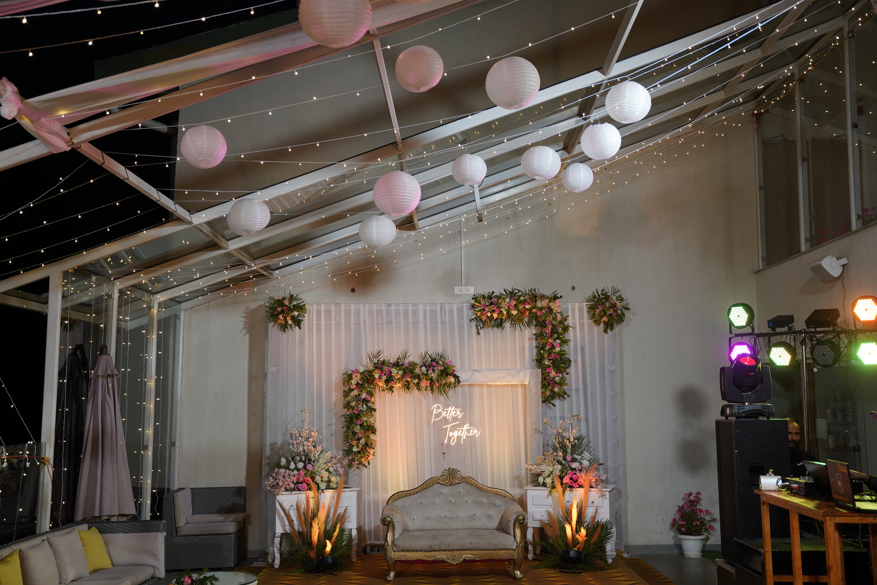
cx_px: 438
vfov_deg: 34.8
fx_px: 933
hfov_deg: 50.3
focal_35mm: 38
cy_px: 292
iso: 320
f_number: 2.8
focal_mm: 38.3
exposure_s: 1/160
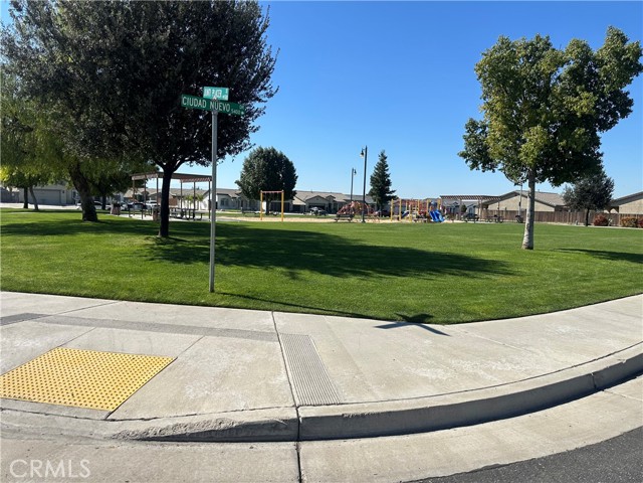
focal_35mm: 24
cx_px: 322
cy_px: 242
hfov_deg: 71.6
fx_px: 446
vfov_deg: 56.8
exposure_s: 1/5525
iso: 80
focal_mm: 6.86
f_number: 1.78
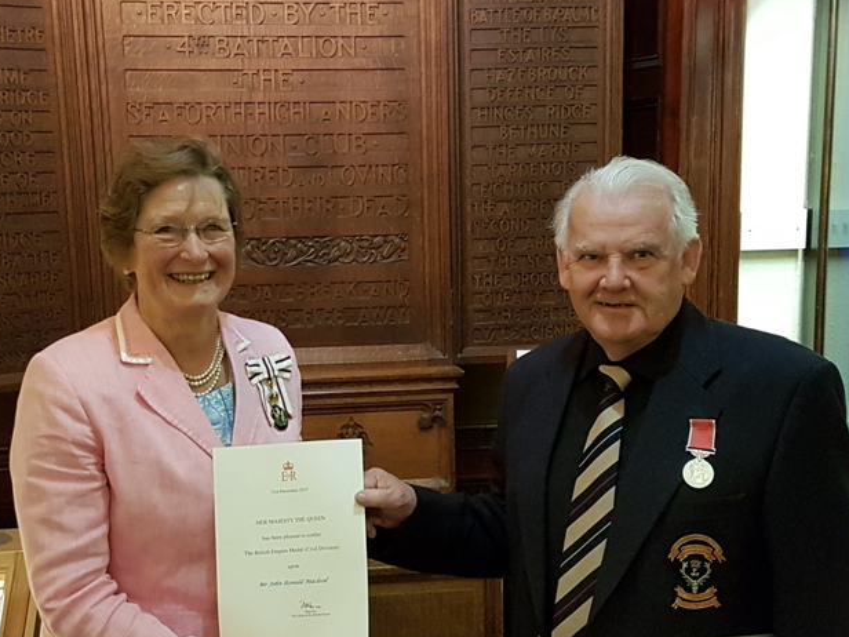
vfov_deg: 51.4
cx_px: 420
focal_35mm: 27
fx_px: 662
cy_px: 317
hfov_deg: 65.3
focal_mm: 4.2
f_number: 1.7
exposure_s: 1/25
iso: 250
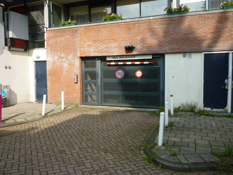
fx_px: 195
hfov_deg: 61.7
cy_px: 88
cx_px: 116
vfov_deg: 48.2
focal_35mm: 29
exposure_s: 1/500
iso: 80
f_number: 3.5
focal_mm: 5.2
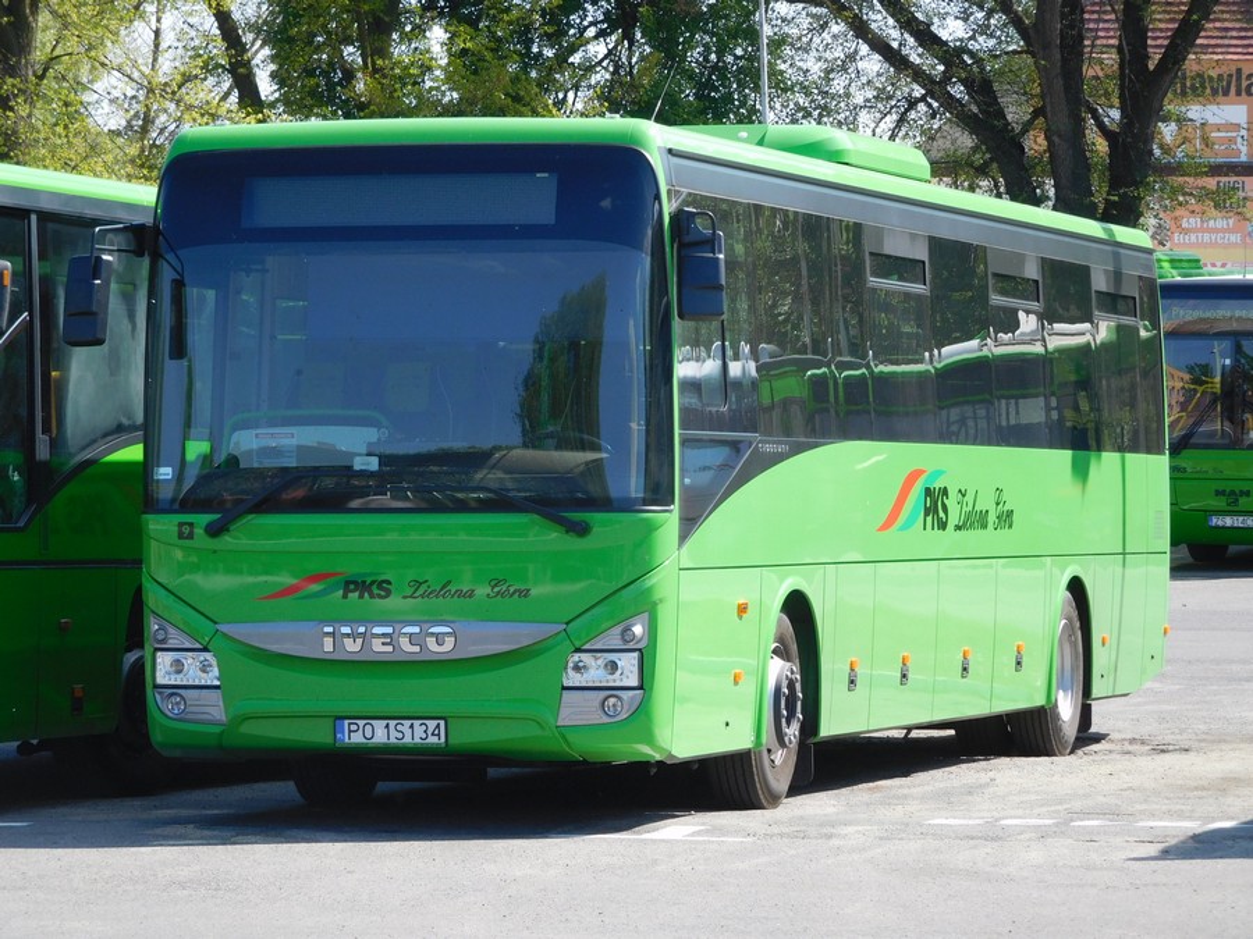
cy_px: 470
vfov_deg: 8.2
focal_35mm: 180
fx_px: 6515
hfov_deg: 11.0
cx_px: 626
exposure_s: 1/250
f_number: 5.3
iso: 125
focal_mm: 32.1
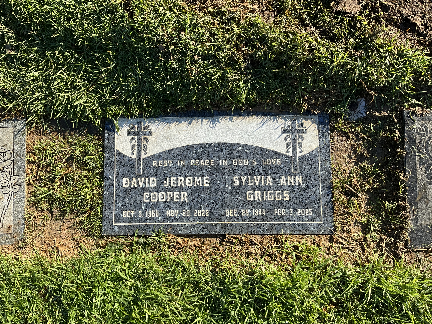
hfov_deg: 61.7
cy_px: 162
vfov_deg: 48.2
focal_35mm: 29
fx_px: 362
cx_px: 216
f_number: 1.8
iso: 25
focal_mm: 3
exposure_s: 1/691
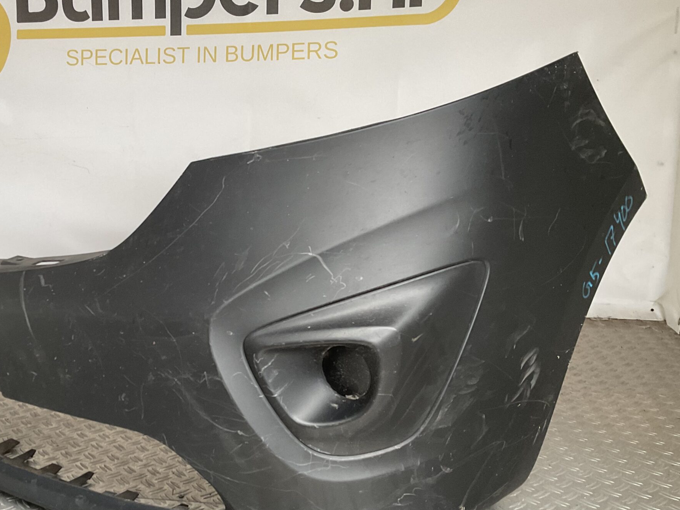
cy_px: 280
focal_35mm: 42
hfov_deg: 44.0
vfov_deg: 34.3
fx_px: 825
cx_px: 212
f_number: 1.8
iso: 64
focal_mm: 3
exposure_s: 1/50
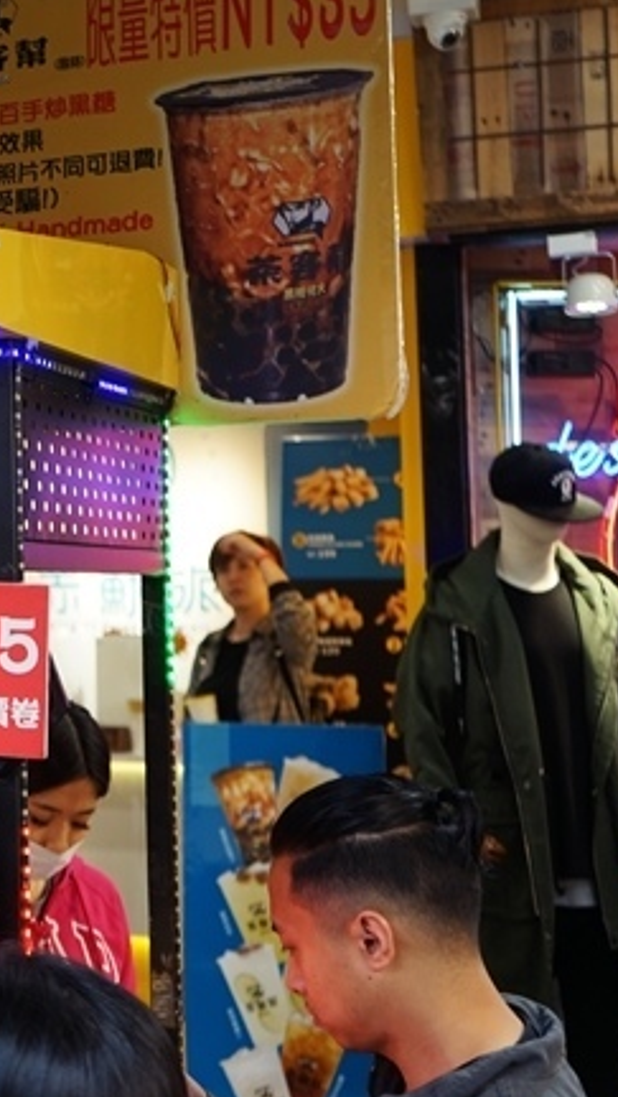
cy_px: 426
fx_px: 1978
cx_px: -323
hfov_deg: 16.2
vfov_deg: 30.9
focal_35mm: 68
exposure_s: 1/60
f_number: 4
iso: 250
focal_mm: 35
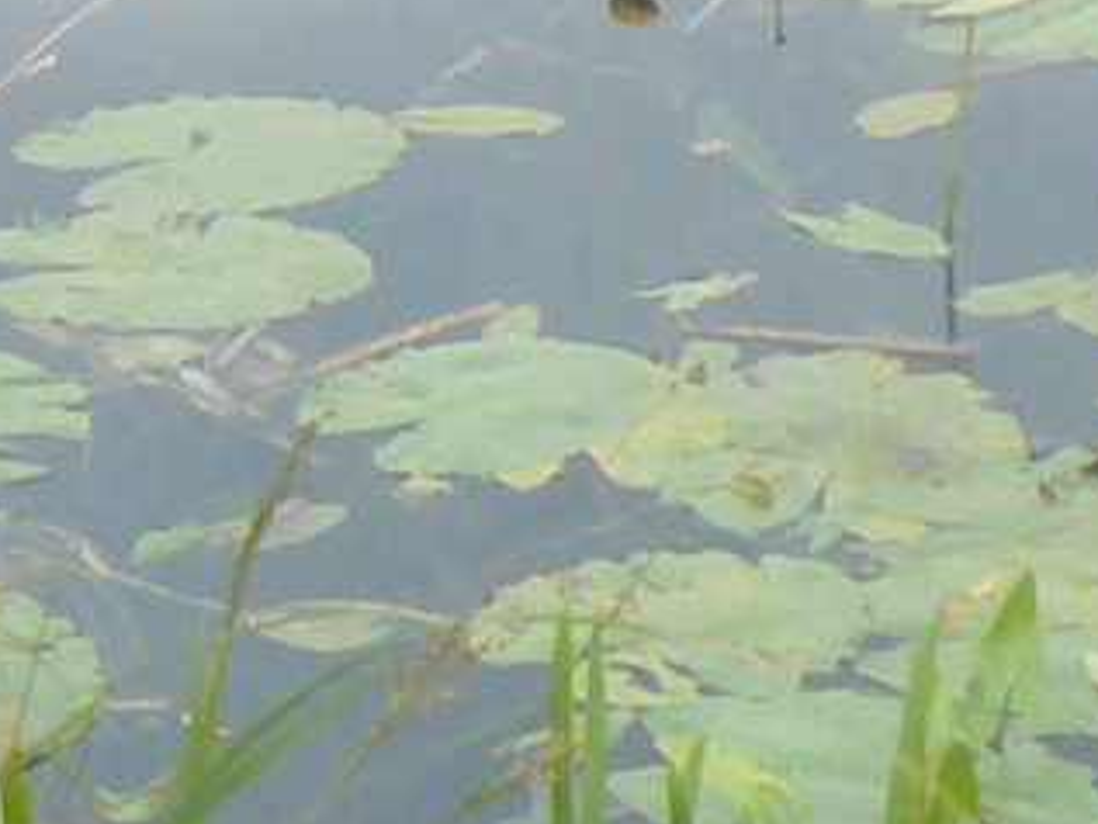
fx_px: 7203
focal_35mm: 227
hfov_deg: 8.6
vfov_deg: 6.3
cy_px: -1163
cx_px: -350
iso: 100
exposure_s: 1/50
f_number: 2.9
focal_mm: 4.9
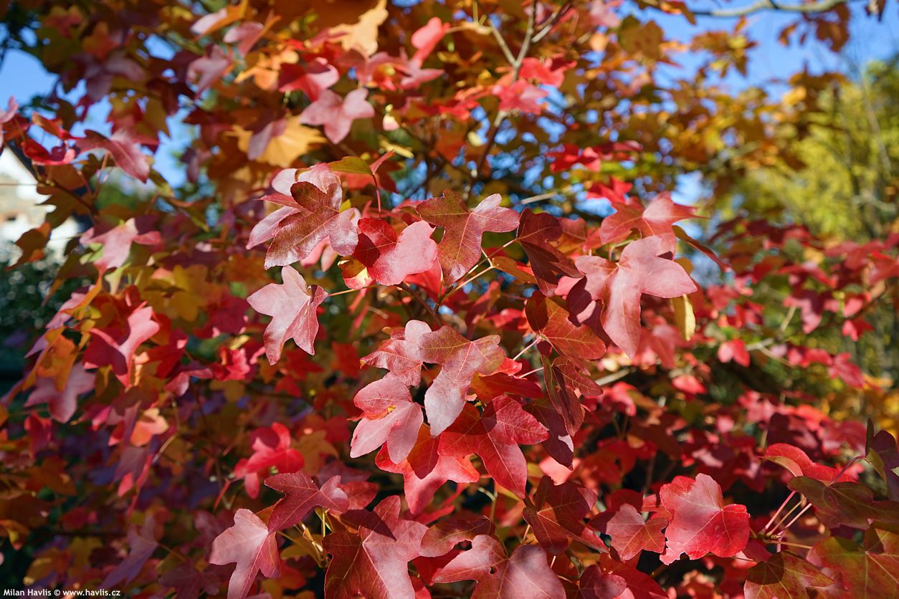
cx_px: 450
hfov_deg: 65.5
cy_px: 300
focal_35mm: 28
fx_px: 699
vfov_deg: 46.4
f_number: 4
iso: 100
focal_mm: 28
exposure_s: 1/500
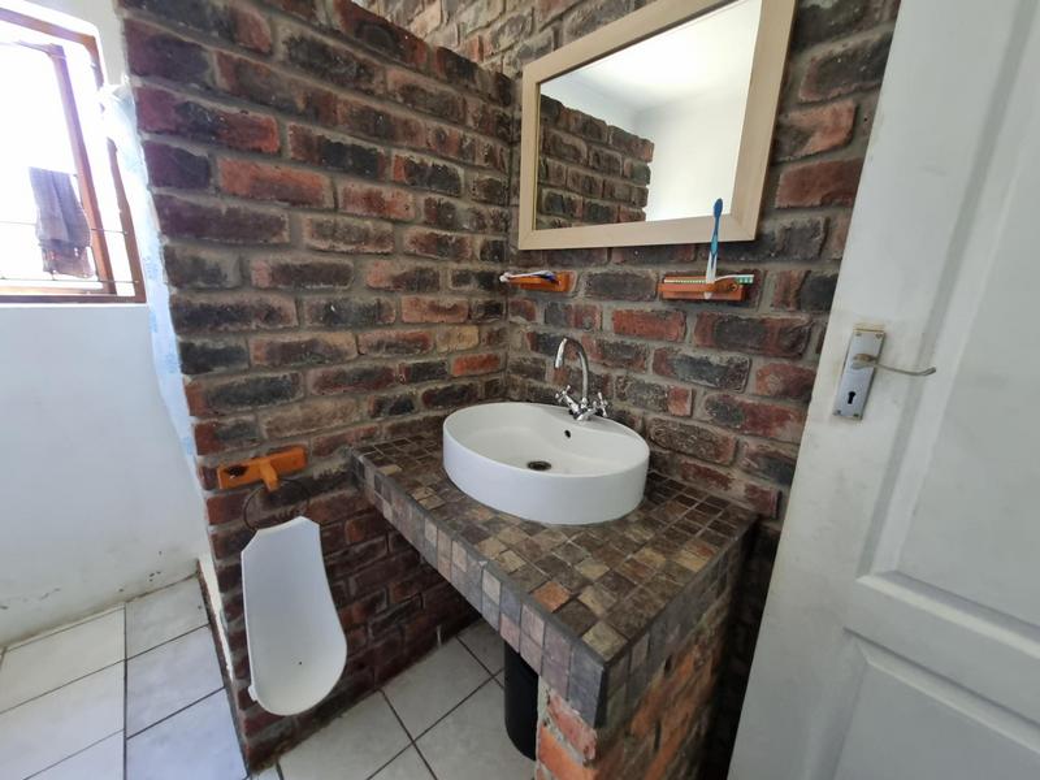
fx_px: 391
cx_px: 520
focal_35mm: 13
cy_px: 390
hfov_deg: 106.2
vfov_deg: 89.9
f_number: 2.2
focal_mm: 1.74
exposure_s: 1/50
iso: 200
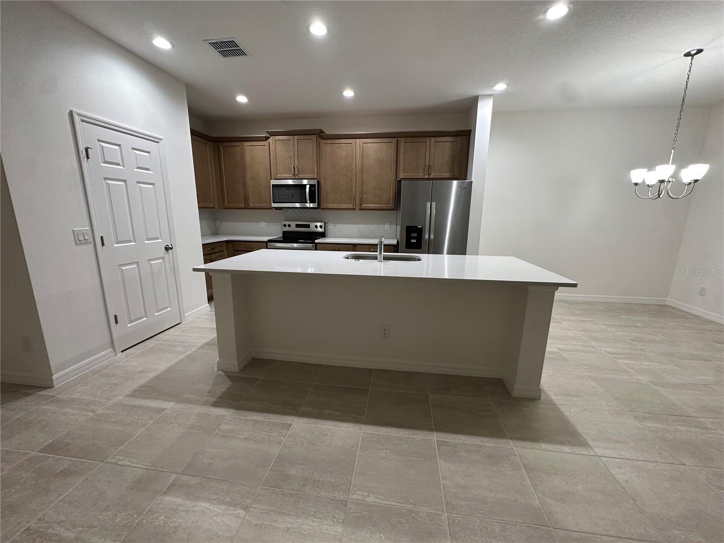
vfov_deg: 85.7
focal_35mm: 14
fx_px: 293
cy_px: 272
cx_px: 362
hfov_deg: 102.1
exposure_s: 1/120
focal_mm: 2.22
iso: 250
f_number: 2.2
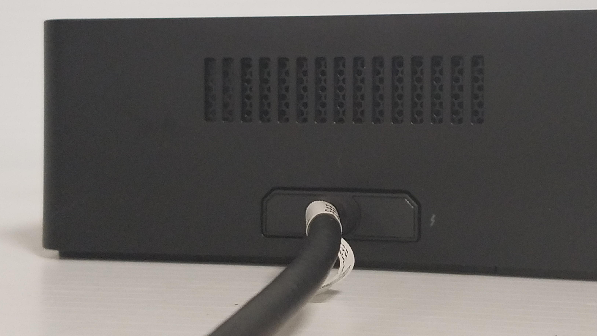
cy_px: 65
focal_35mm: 35
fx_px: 554
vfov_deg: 32.8
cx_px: 352
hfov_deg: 56.3
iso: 160
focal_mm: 4.2
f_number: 1.7
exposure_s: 1/24
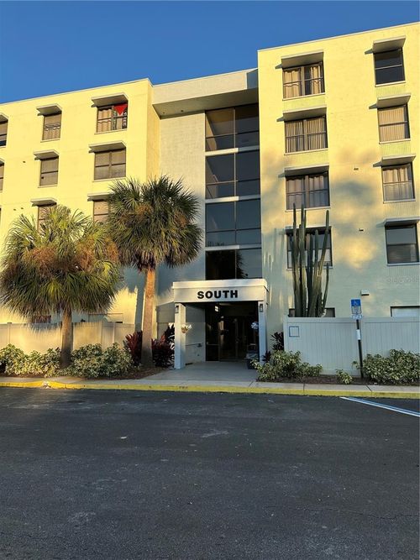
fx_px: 388
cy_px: 280
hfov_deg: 56.8
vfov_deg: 71.6
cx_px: 210
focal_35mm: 24
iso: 80
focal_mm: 6.86
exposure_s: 1/1916
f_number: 1.78
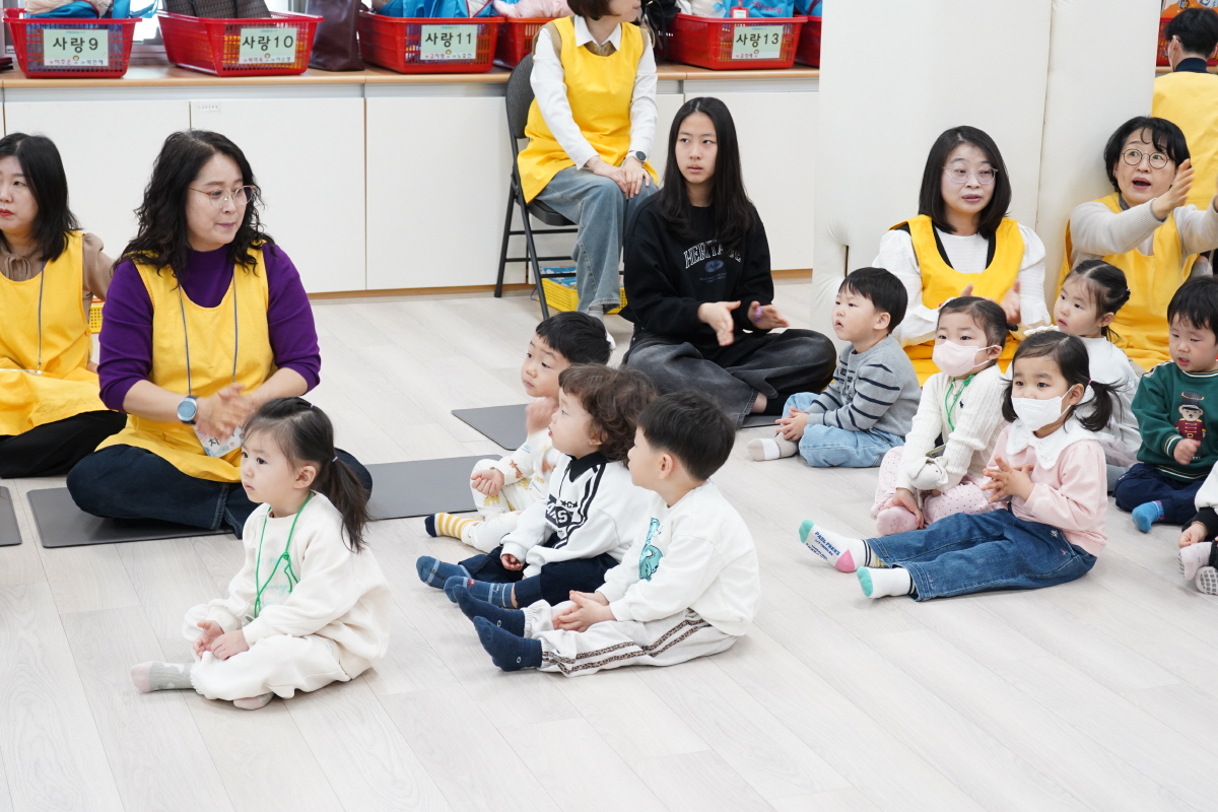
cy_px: 406
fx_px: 2030
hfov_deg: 33.4
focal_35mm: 60
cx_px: 609
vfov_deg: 22.6
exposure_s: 1/50
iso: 2500
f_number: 7.1
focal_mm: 60
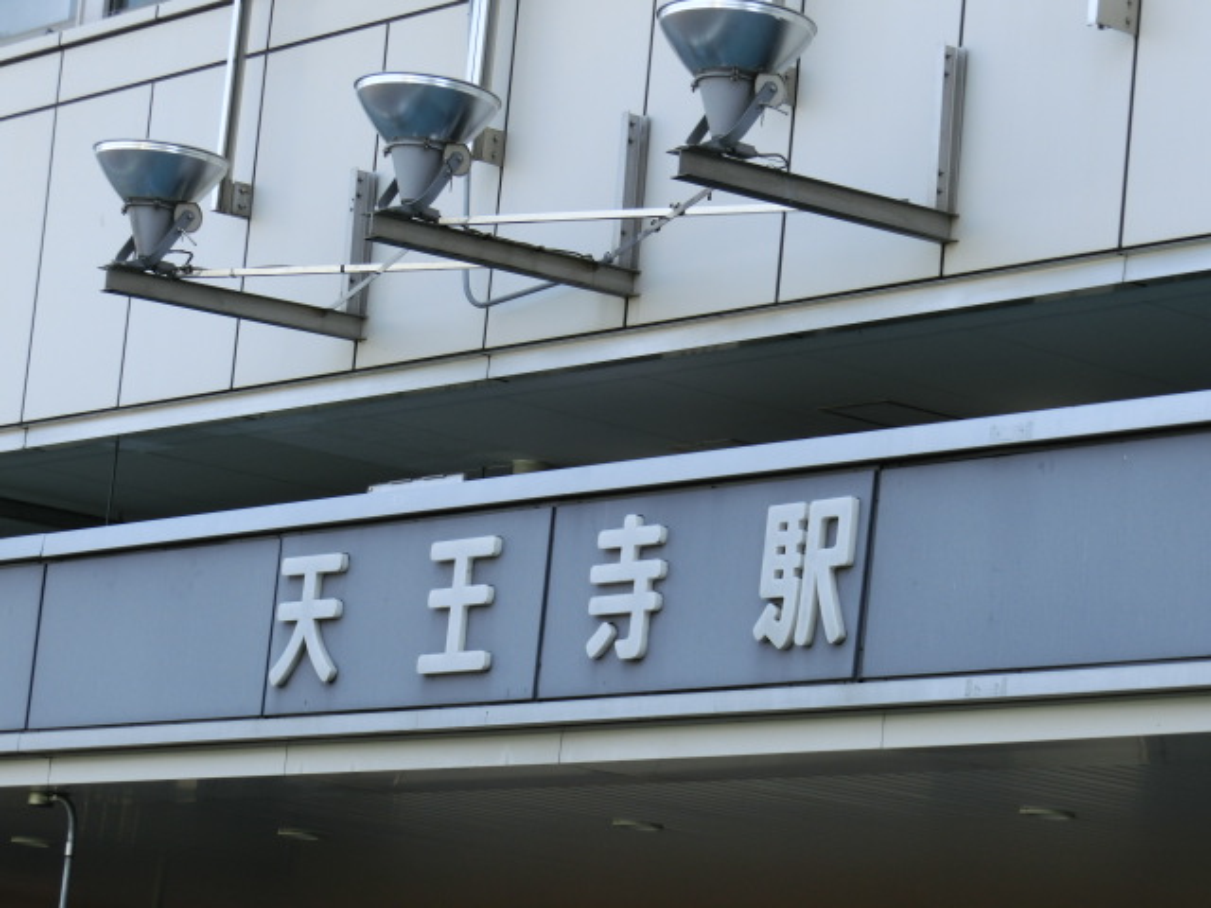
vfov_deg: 10.4
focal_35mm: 143
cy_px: 454
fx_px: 5003
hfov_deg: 13.8
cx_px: 606
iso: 100
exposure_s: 1/160
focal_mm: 25.5
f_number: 5.8
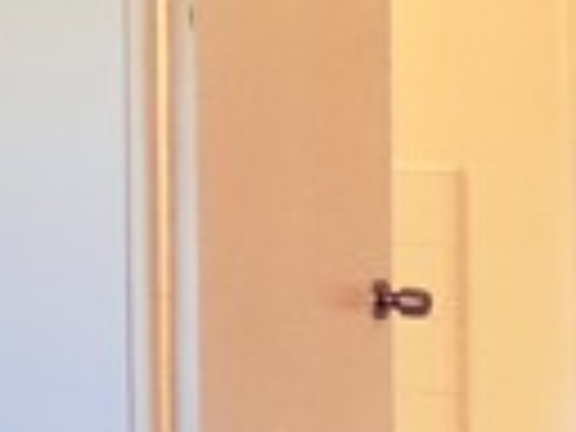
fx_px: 1864
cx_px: -1341
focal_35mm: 112
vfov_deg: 13.1
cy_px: 32
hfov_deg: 10.1
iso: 125
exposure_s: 1/120
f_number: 2.2
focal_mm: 2.22
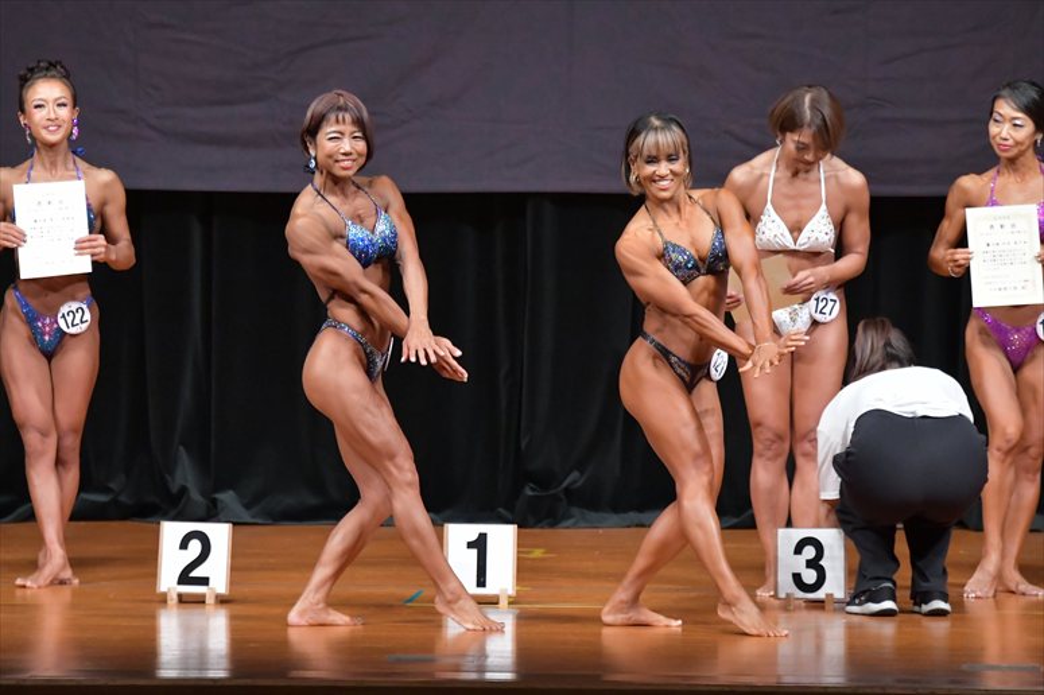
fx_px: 8261
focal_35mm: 285
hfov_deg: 7.2
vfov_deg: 4.8
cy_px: 348
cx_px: 522
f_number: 5.6
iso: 6400
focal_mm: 190
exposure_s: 1/400
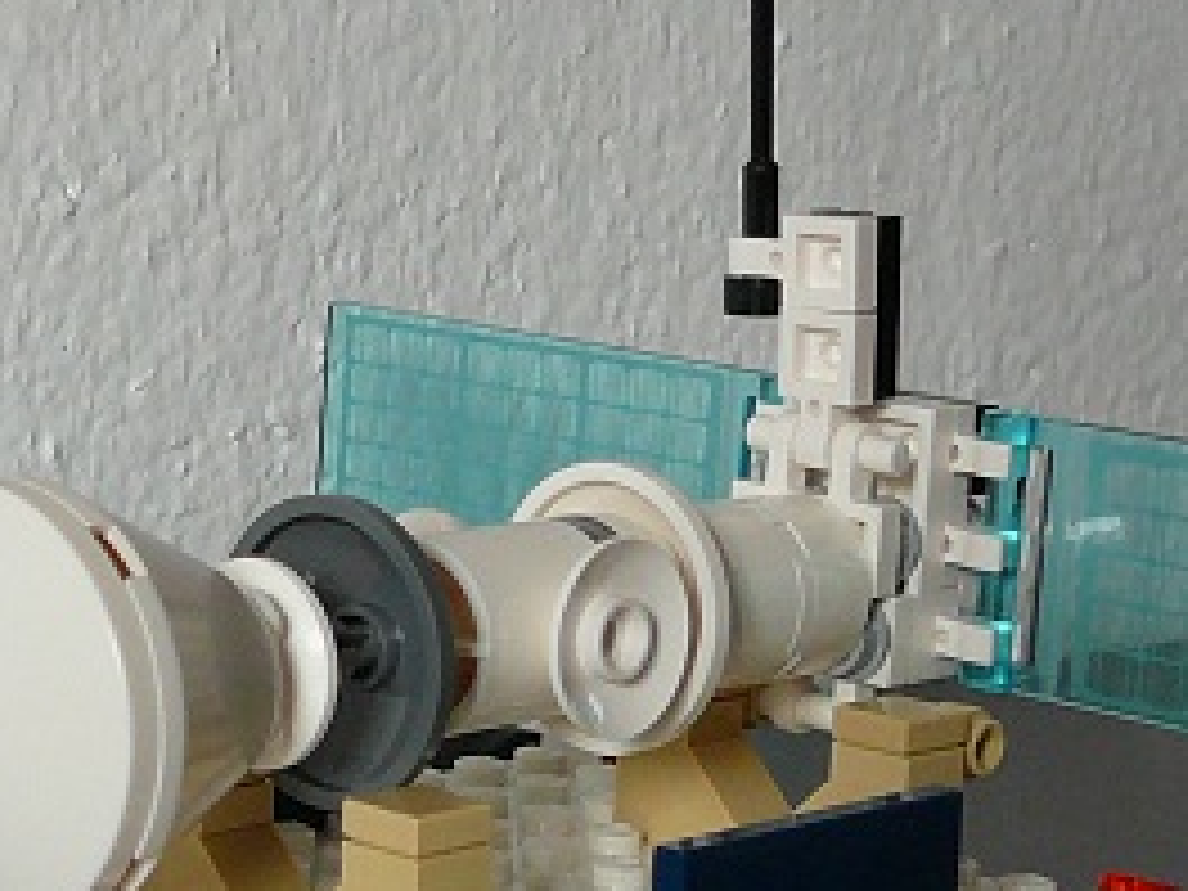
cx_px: 54
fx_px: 3501
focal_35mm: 102
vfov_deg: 14.5
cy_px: 405
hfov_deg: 18.8
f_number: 2.8
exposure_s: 1/30
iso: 160
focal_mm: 5.2
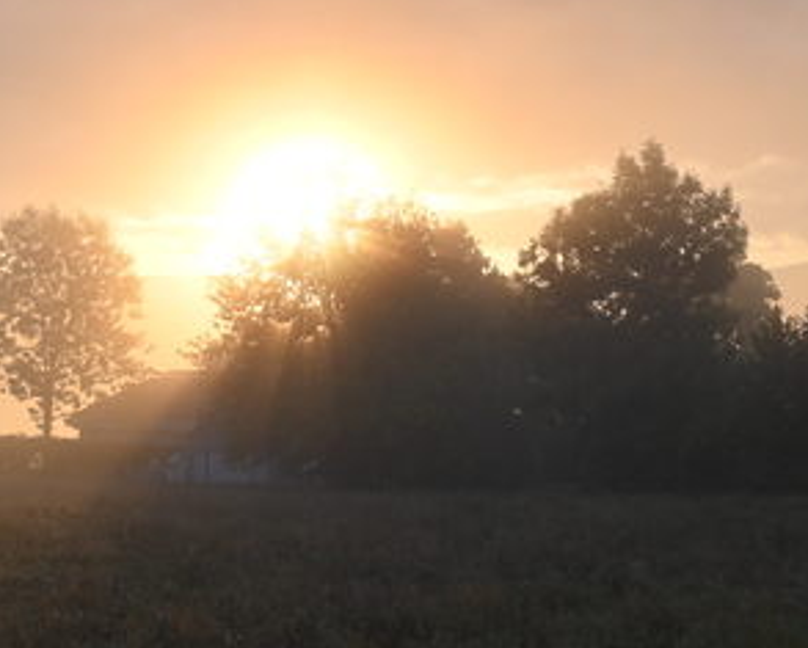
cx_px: 364
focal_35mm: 81
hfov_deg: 23.5
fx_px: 1939
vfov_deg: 19.0
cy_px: 324
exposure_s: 1/125
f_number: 7.1
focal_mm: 55
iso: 100
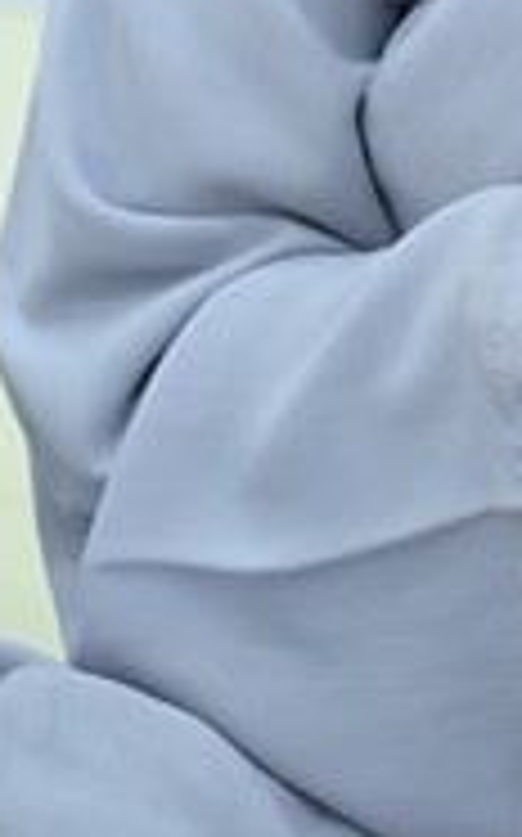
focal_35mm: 392
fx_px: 8936
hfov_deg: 3.3
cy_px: -396
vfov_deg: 5.3
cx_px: 882
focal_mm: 110
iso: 5000
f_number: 4
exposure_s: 1/160
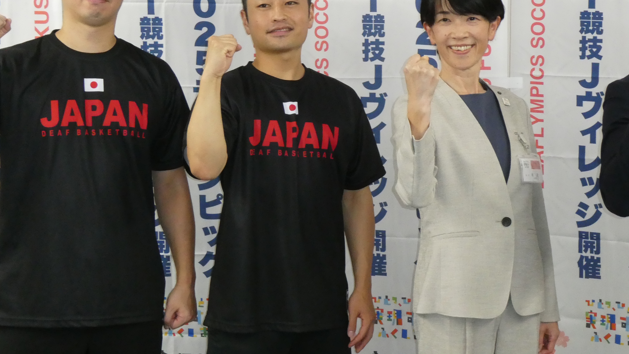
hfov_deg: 22.7
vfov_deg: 12.8
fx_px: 1568
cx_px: 369
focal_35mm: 94
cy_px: 102
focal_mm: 10.9
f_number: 4.3
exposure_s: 1/60
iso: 640
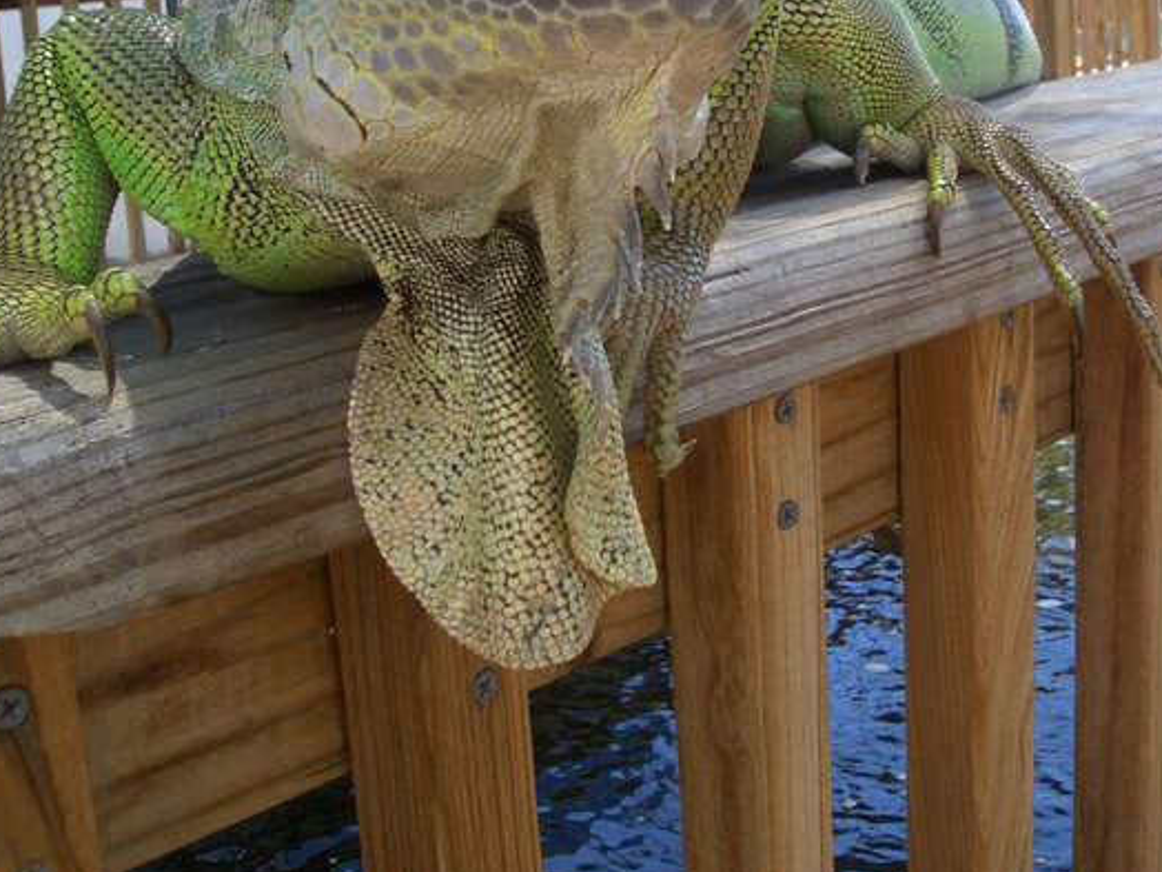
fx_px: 1846
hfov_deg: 34.9
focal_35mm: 55
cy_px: 220
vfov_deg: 26.2
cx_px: 679
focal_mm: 4.8
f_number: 4
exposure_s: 1/125
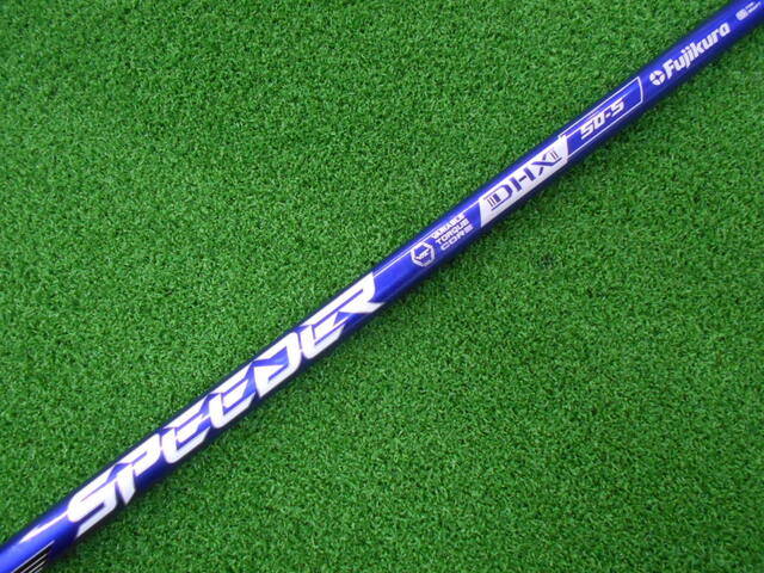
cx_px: 382
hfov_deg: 67.3
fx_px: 574
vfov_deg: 53.1
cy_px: 286
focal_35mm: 26
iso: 800
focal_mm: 4.6
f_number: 3.2
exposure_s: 1/80
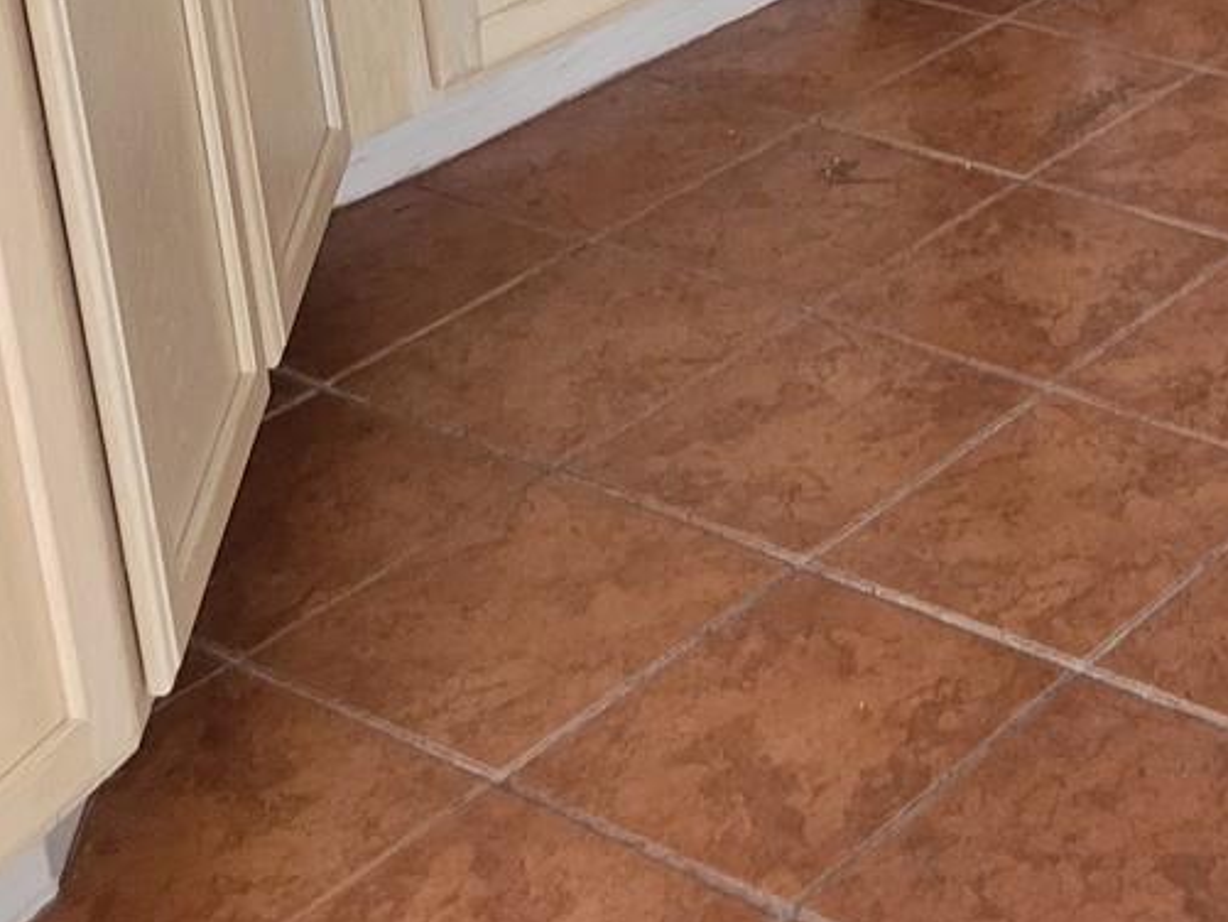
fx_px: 2945
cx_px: 1762
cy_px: -419
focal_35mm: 83
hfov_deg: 20.6
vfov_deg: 16.4
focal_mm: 5.4
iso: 400
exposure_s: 1/40
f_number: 1.8
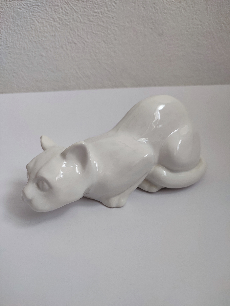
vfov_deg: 69.4
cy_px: 153
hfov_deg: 54.9
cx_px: 115
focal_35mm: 25
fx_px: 221
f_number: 1.9
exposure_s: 1/50
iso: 193
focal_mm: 6.04
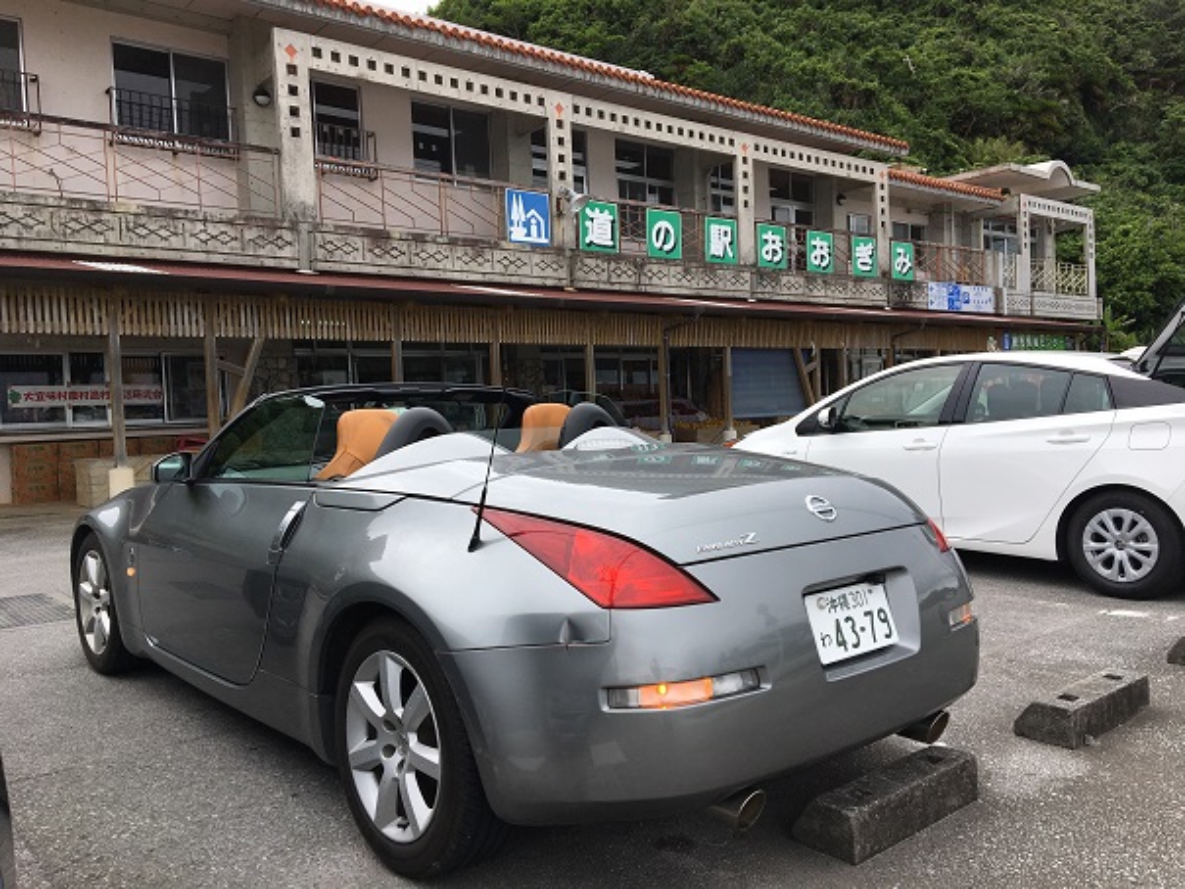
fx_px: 993
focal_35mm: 29
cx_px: 592
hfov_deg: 61.6
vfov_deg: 48.2
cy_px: 444
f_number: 2.2
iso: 25
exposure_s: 1/827
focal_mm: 4.15
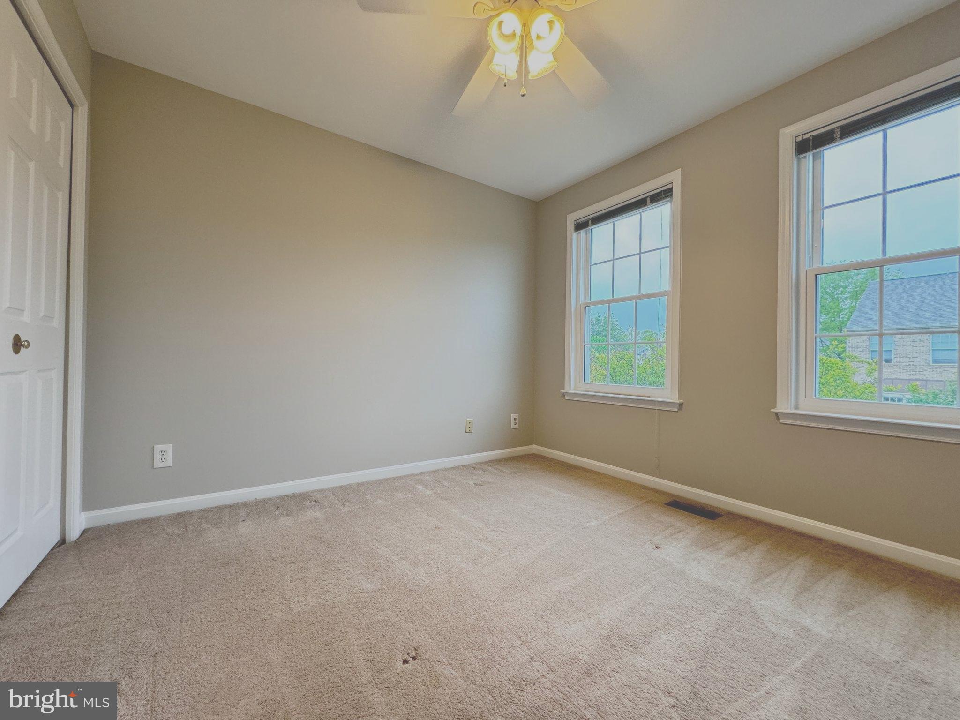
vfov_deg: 85.7
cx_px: 480
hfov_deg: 102.1
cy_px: 360
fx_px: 388
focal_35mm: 14
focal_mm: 2.22
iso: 250
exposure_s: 1/60
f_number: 2.2
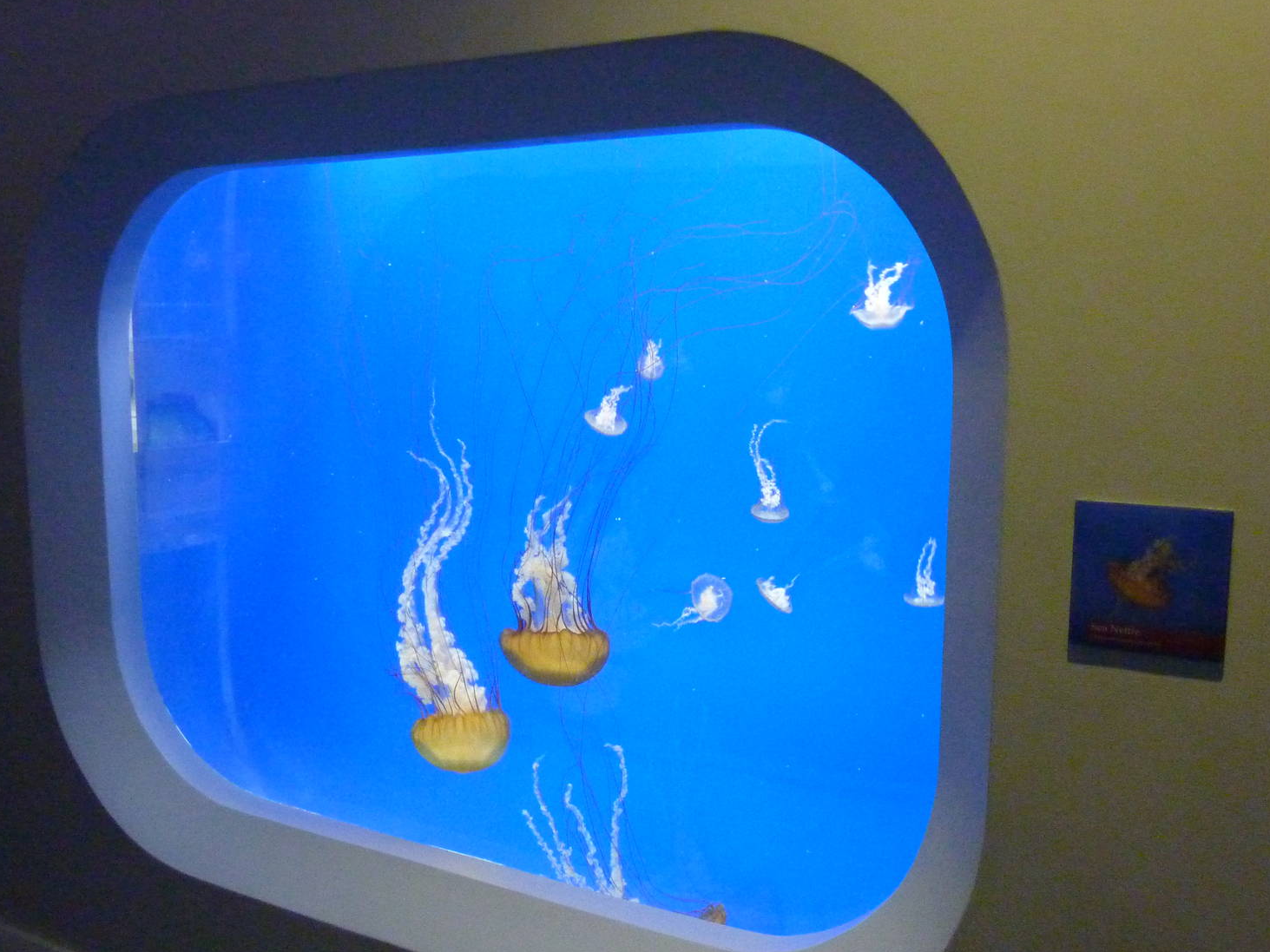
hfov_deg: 52.6
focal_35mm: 35
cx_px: 656
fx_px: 1284
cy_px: 516
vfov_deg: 40.7
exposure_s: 1/8
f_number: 3.5
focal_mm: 5.3
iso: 800
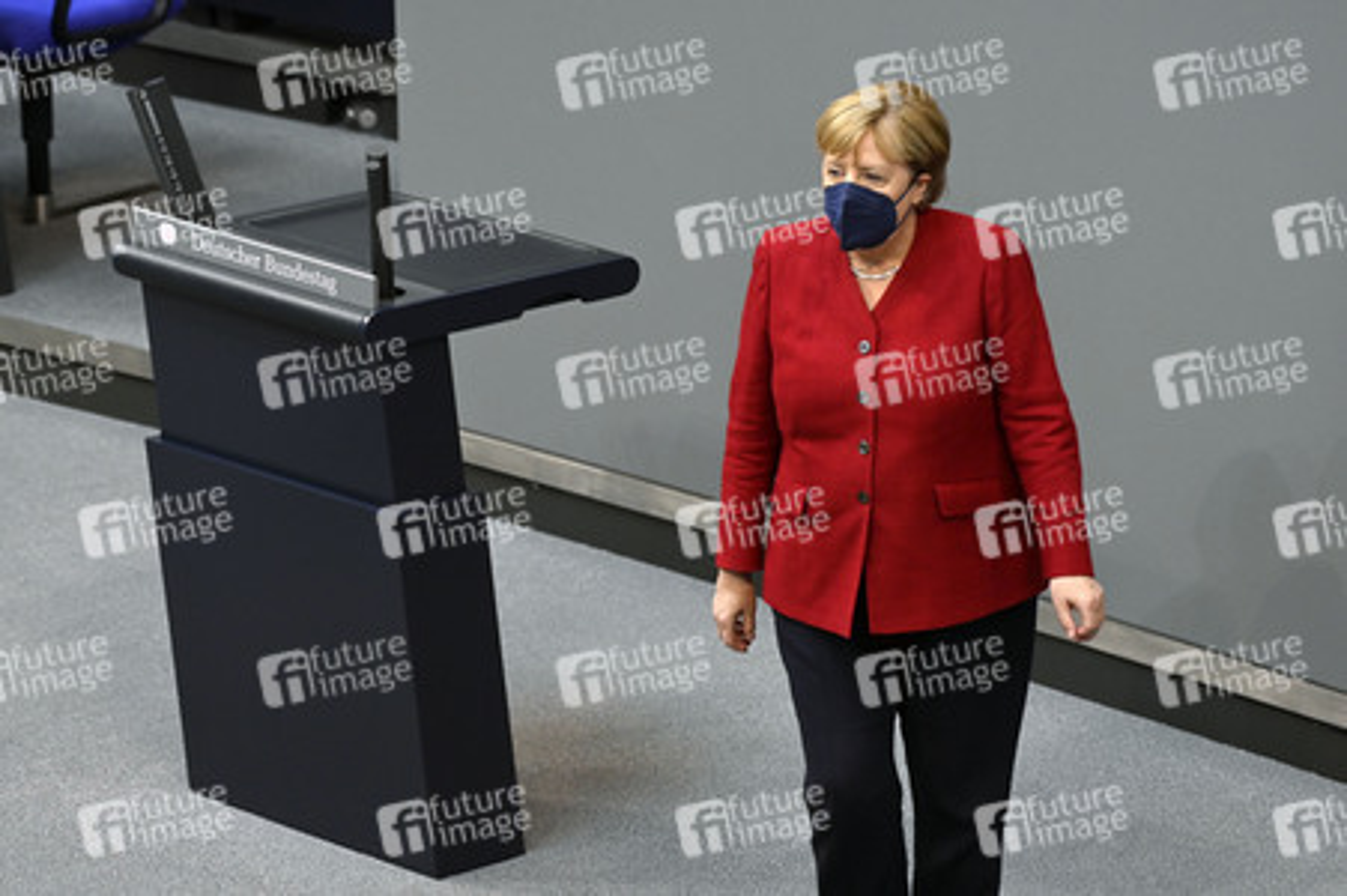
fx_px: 7852
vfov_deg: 6.5
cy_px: 448
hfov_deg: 9.8
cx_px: 674
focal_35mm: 210
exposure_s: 1/320
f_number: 5.6
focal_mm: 210
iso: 5000
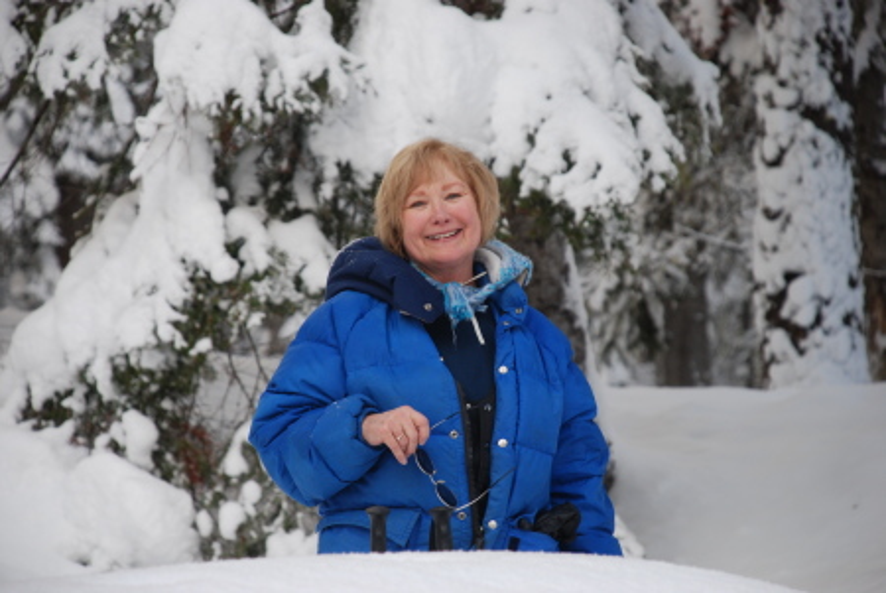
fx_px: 4434
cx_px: 443
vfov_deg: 7.6
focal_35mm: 180
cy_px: 296
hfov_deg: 11.4
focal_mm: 120
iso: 320
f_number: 5.6
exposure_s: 1/125
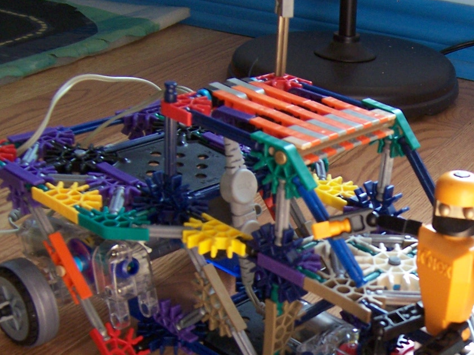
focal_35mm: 61
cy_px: 313
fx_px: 835
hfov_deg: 30.9
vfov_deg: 23.4
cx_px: 375
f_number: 3.4
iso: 140
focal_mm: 5.5
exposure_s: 1/15
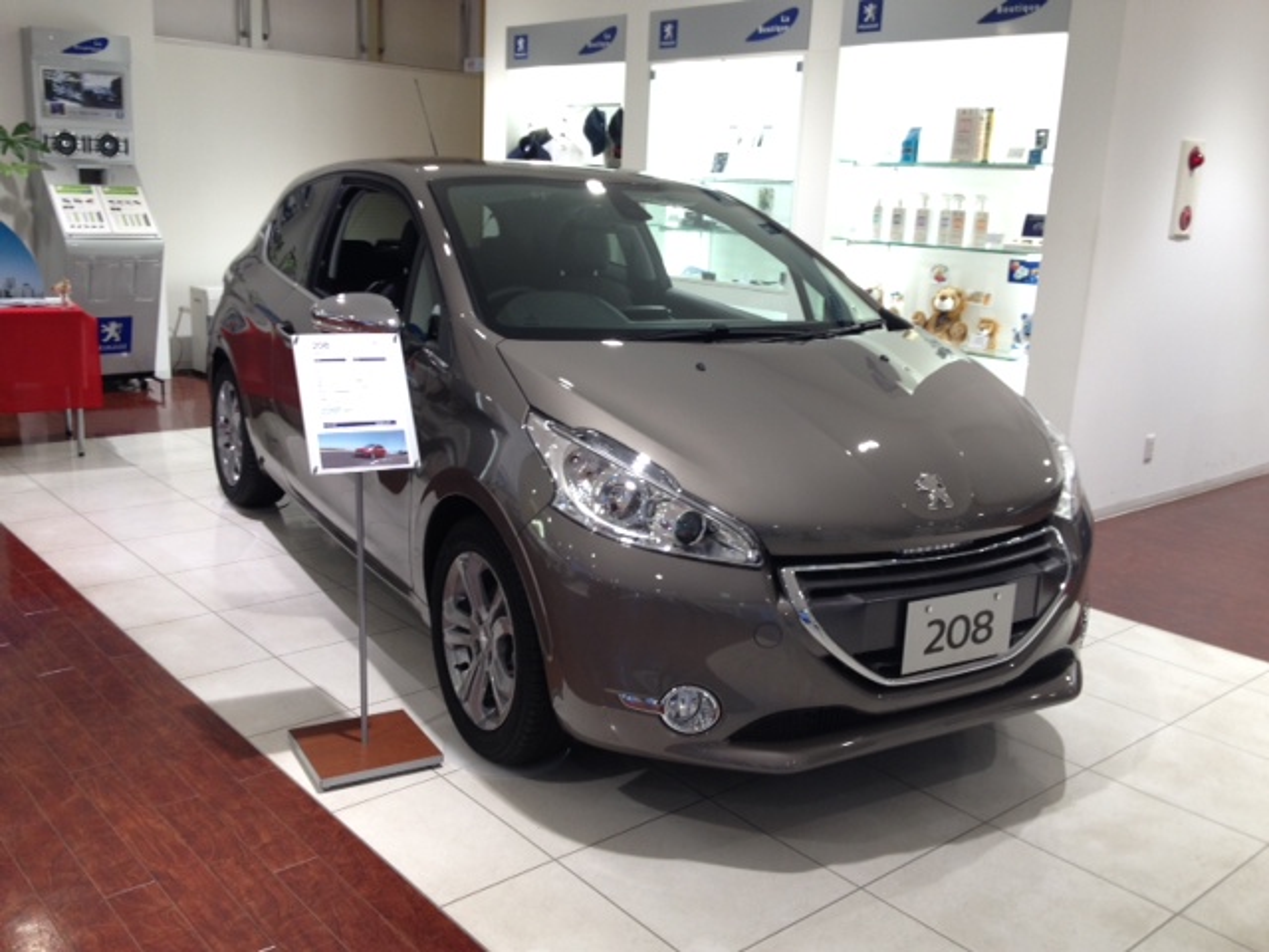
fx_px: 1283
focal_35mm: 35
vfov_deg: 40.7
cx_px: 634
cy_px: 476
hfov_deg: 52.6
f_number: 2.4
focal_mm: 4.28
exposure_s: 1/20
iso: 50
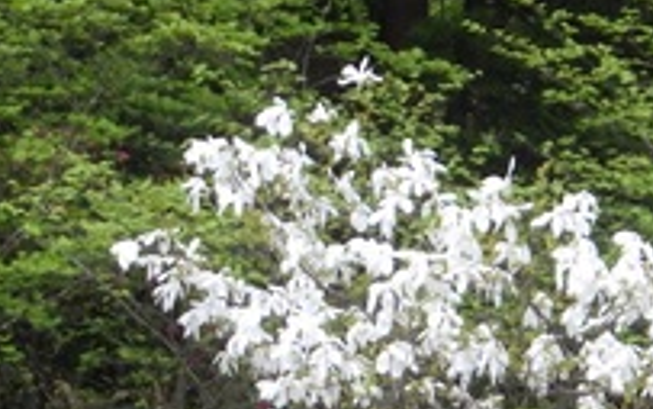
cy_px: 465
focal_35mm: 201
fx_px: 3578
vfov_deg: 6.5
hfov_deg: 10.4
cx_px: 630
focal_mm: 13.7
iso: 640
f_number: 4.8
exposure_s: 1/100
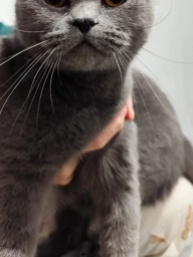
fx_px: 268
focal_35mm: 36
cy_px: 73
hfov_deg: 39.7
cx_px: 94
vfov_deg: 49.8
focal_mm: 6.14
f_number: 1.65
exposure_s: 1/20
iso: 1250
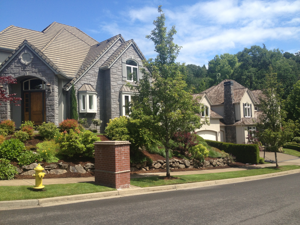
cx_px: 150
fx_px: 303
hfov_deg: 52.6
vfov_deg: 40.7
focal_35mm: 35
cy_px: 112
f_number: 2.4
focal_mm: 4.28
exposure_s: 1/1346
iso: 50
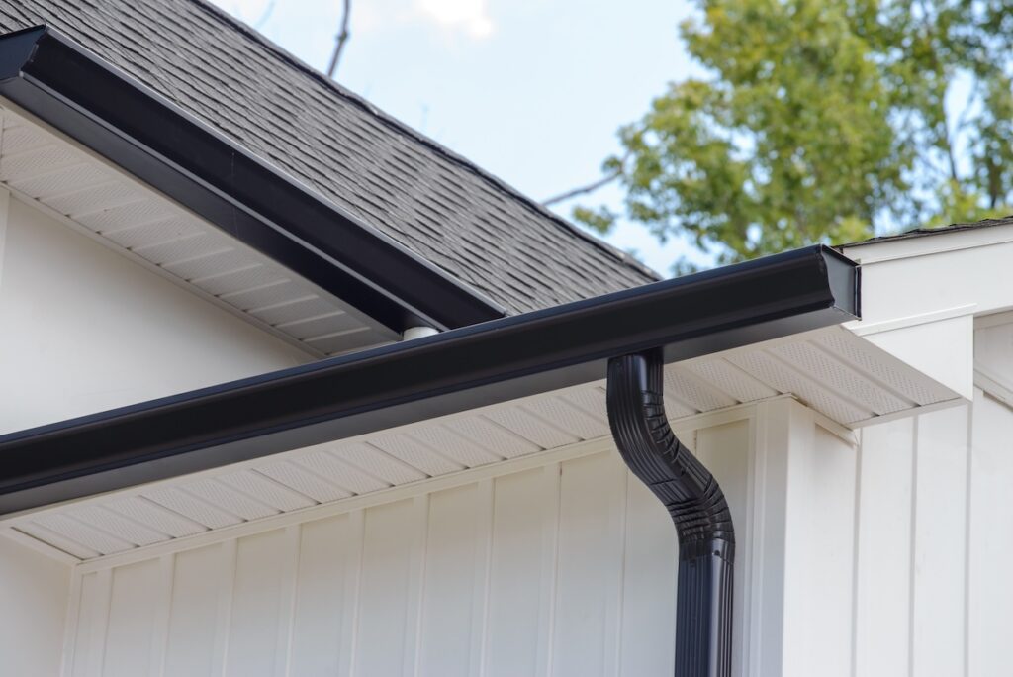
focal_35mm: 200
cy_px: 338
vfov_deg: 6.9
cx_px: 506
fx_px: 5631
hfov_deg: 10.3
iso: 500
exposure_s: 1/250
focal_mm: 200
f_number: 8
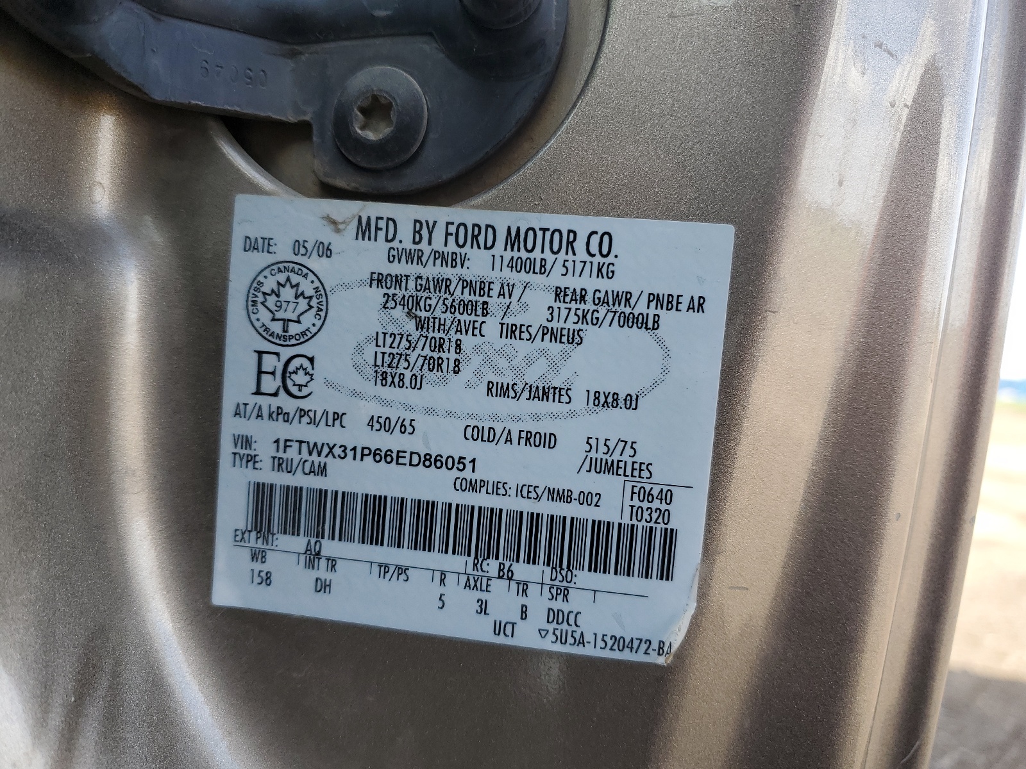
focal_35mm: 26
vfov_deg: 53.1
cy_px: 384
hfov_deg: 67.3
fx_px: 771
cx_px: 513
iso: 50
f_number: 1.5
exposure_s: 1/385
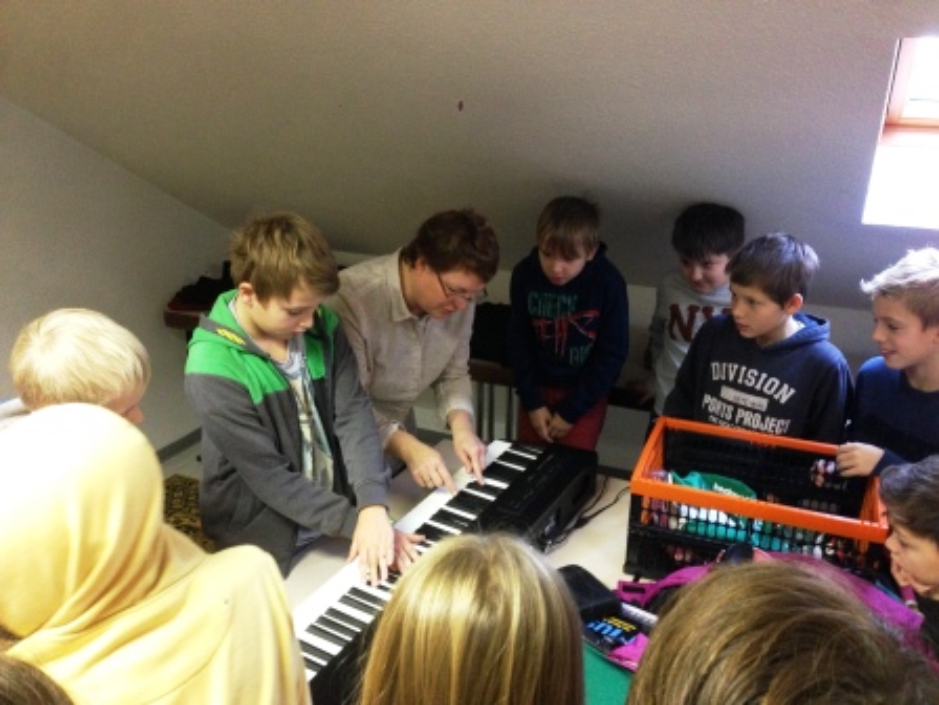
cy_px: 352
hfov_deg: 55.4
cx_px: 470
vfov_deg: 42.9
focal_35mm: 33
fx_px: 895
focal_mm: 4.12
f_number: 2.4
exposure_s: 1/20
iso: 320
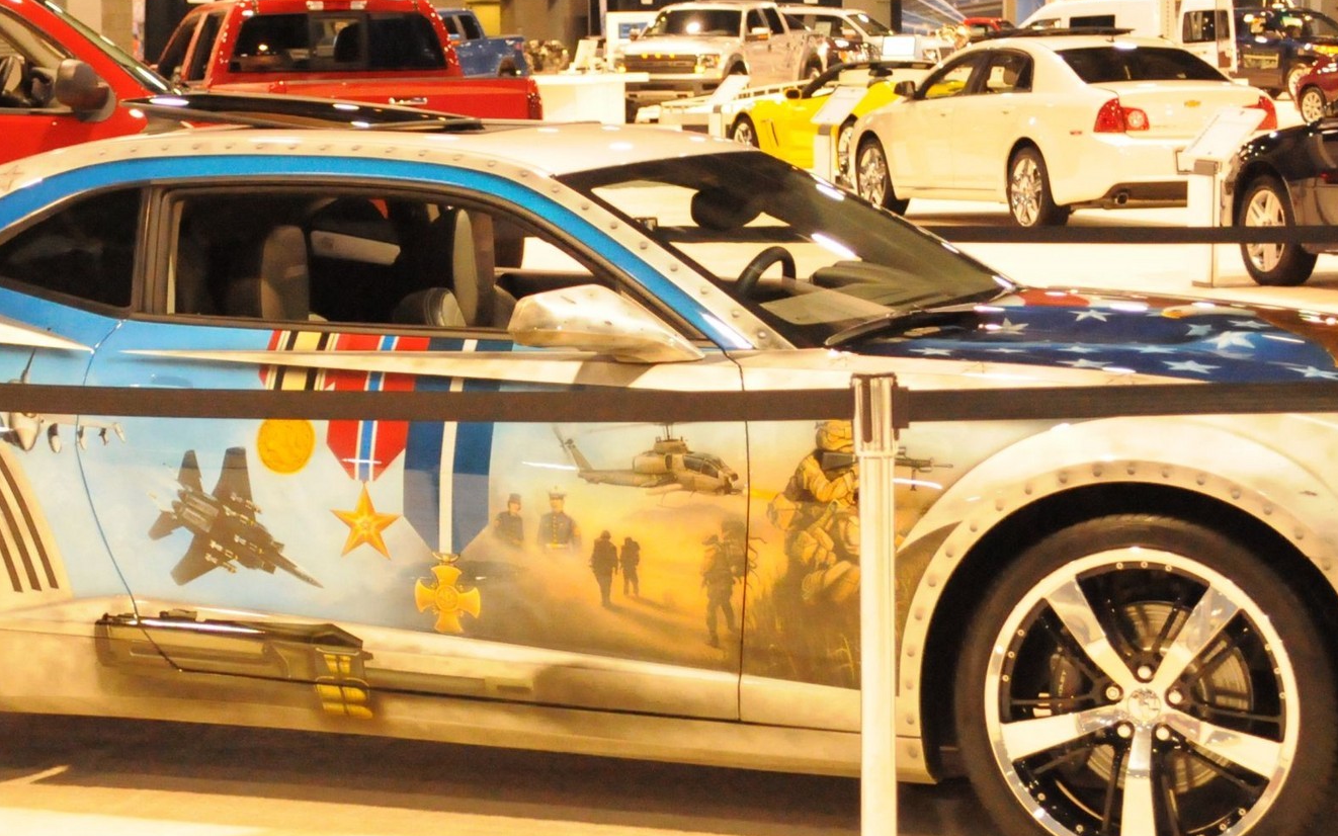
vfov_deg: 12.6
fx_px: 3792
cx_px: 552
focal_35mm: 104
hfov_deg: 20.0
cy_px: 358
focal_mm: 36
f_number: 5
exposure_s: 1/80
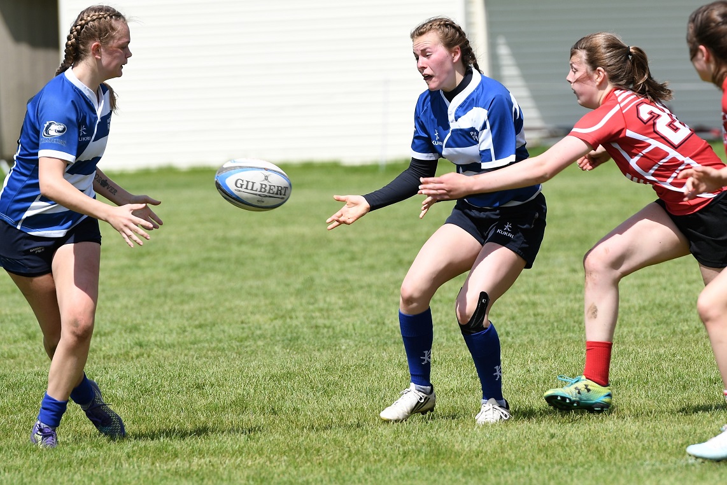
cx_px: 364
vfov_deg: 4.6
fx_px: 6059
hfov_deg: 6.9
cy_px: 242
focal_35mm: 300
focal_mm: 200
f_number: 4
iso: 100
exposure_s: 1/1000
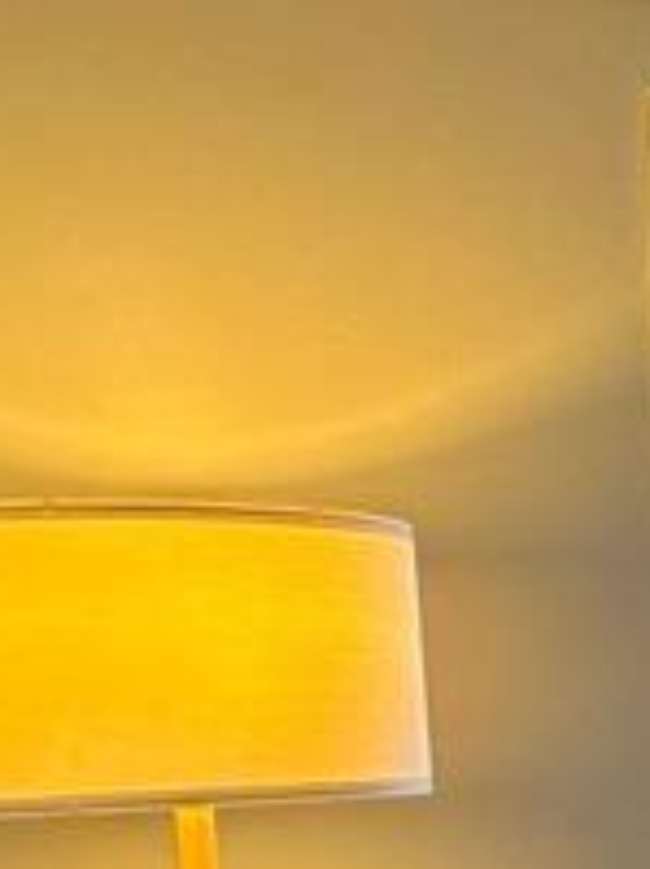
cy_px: 769
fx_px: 1805
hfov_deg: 13.0
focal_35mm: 72
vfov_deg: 26.2
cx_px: 1719
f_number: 2.2
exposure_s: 1/120
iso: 200
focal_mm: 2.22
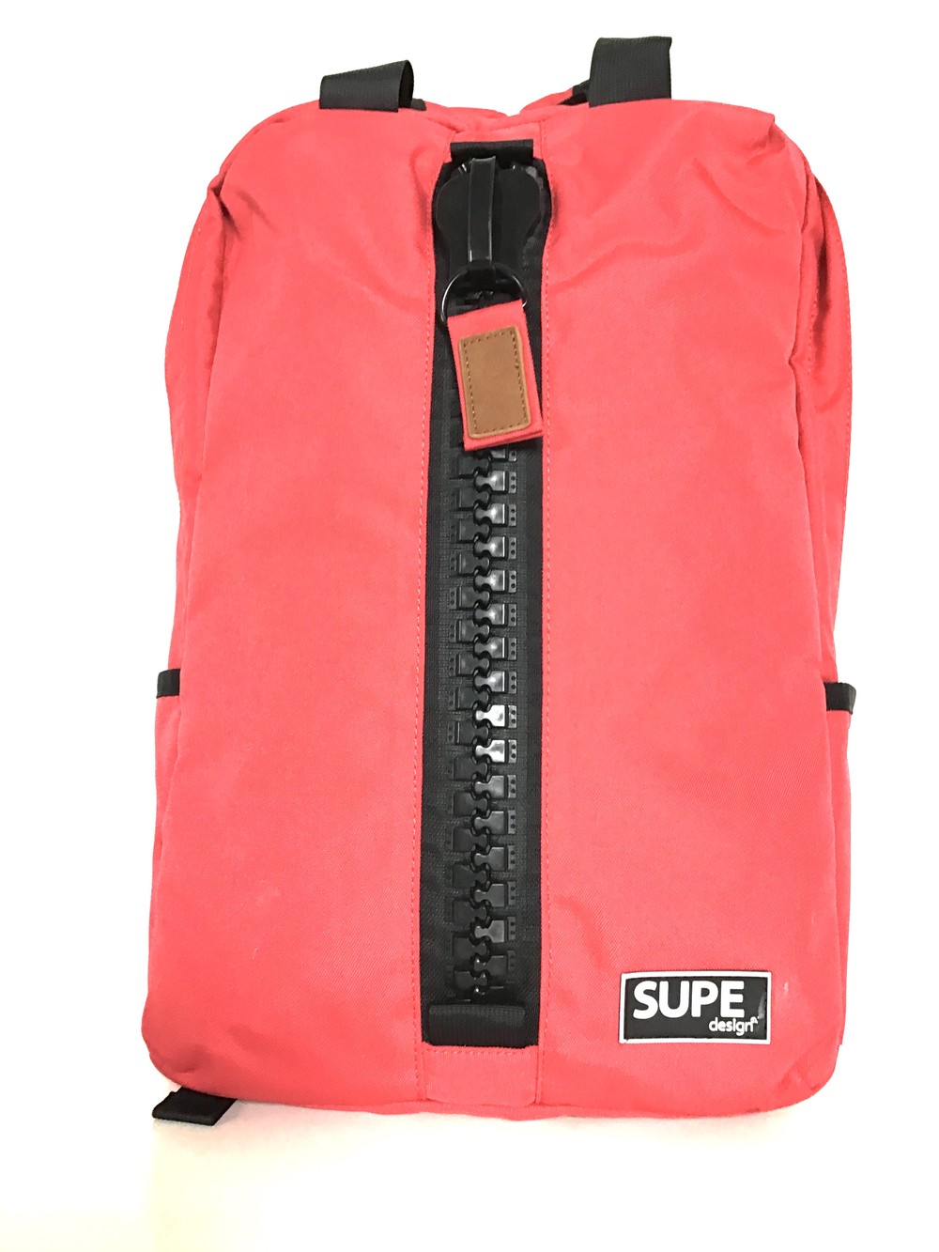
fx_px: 1121
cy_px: 626
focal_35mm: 31
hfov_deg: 45.4
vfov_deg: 58.3
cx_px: 470
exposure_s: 1/33
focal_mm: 3.3
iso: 80
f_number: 2.4
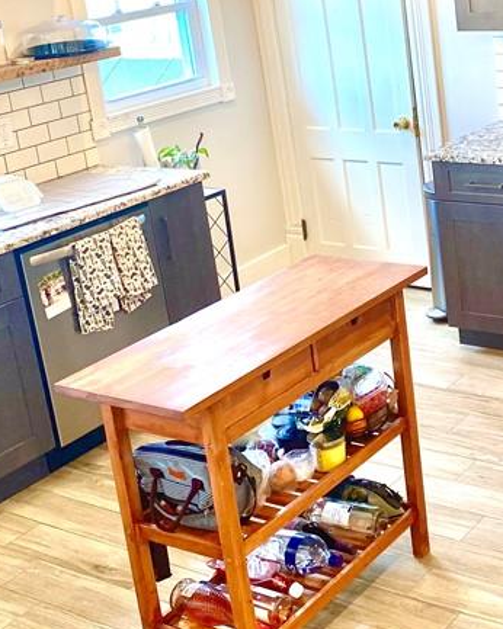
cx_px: 470
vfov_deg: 31.2
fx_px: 1117
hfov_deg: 24.5
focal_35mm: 60
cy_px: 206
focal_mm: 4.25
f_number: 1.8
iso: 80
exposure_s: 1/60
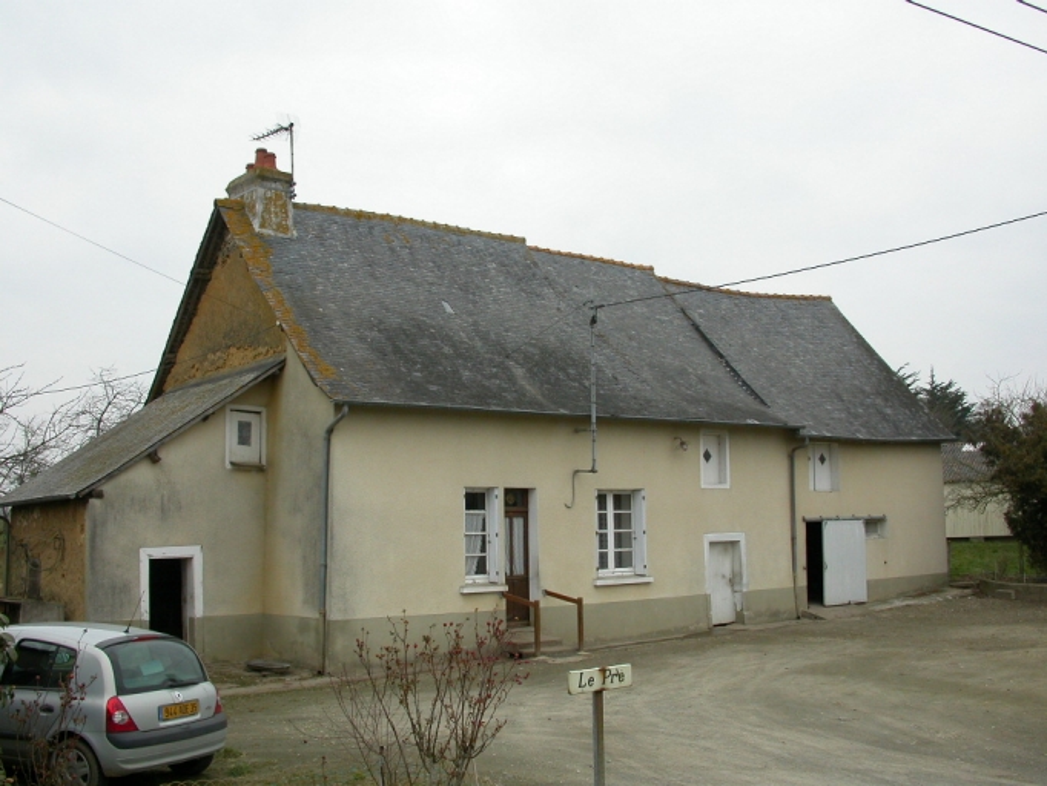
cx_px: 524
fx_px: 1150
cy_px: 393
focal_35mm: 38
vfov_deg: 37.7
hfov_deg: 49.0
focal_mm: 7.85
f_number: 5.3
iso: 100
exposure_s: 1/199
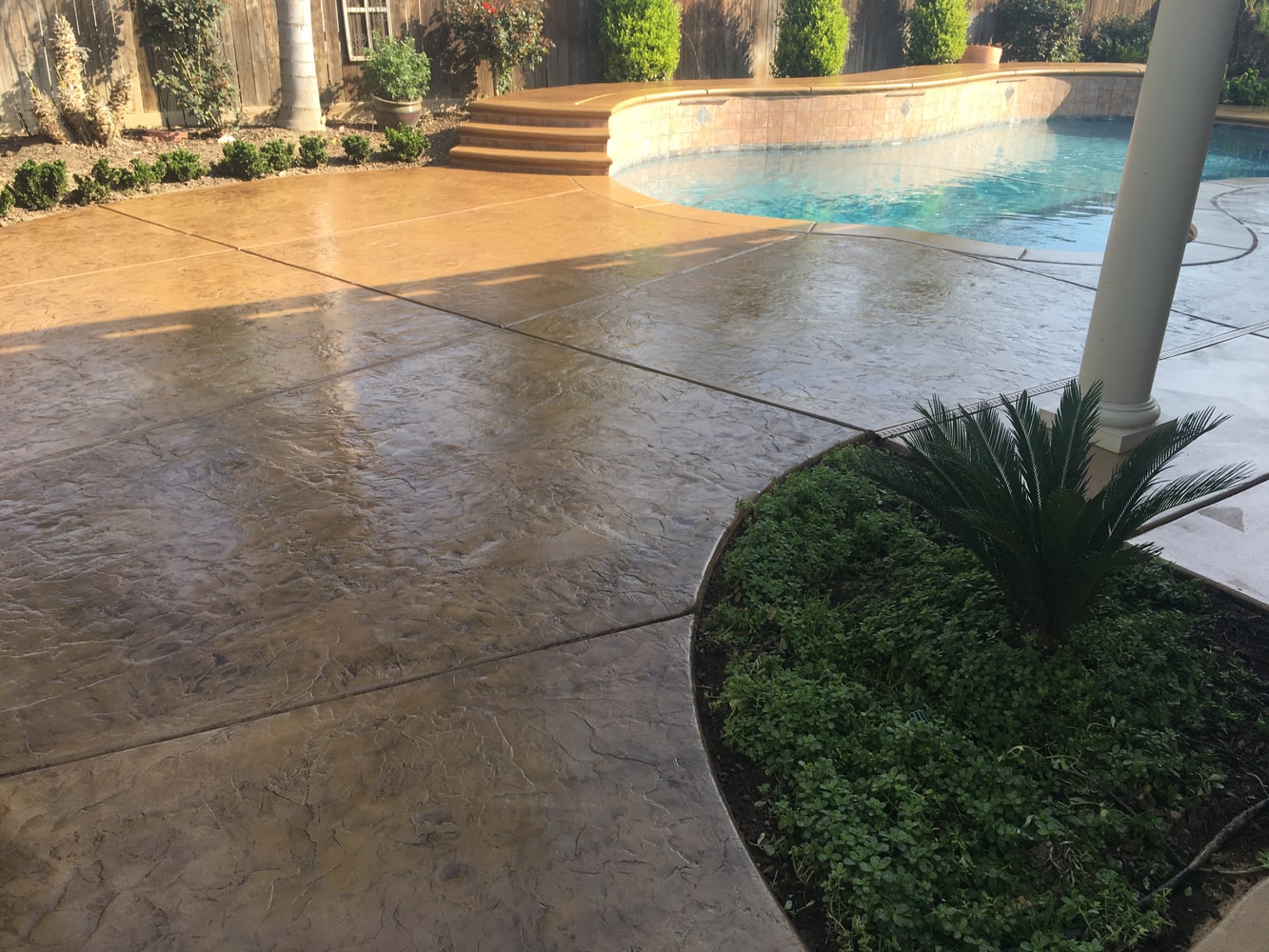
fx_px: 1063
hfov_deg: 61.7
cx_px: 634
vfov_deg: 48.2
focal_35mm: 29
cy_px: 476
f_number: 2.2
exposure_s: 1/403
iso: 25
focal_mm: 4.15
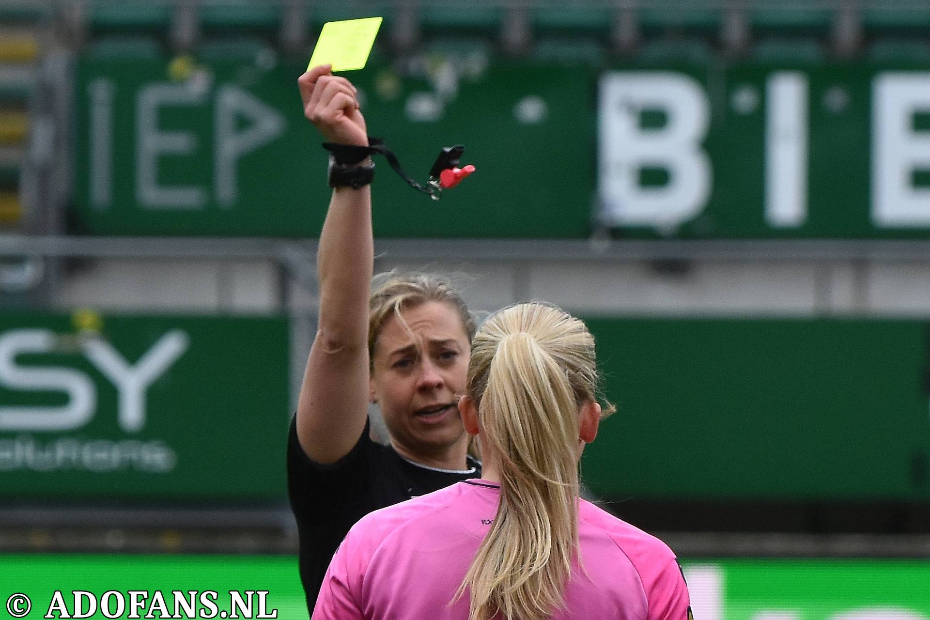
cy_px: 310
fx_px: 6587
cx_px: 465
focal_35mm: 255
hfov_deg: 8.1
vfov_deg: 5.4
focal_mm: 170
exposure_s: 1/800
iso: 500
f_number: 4.5
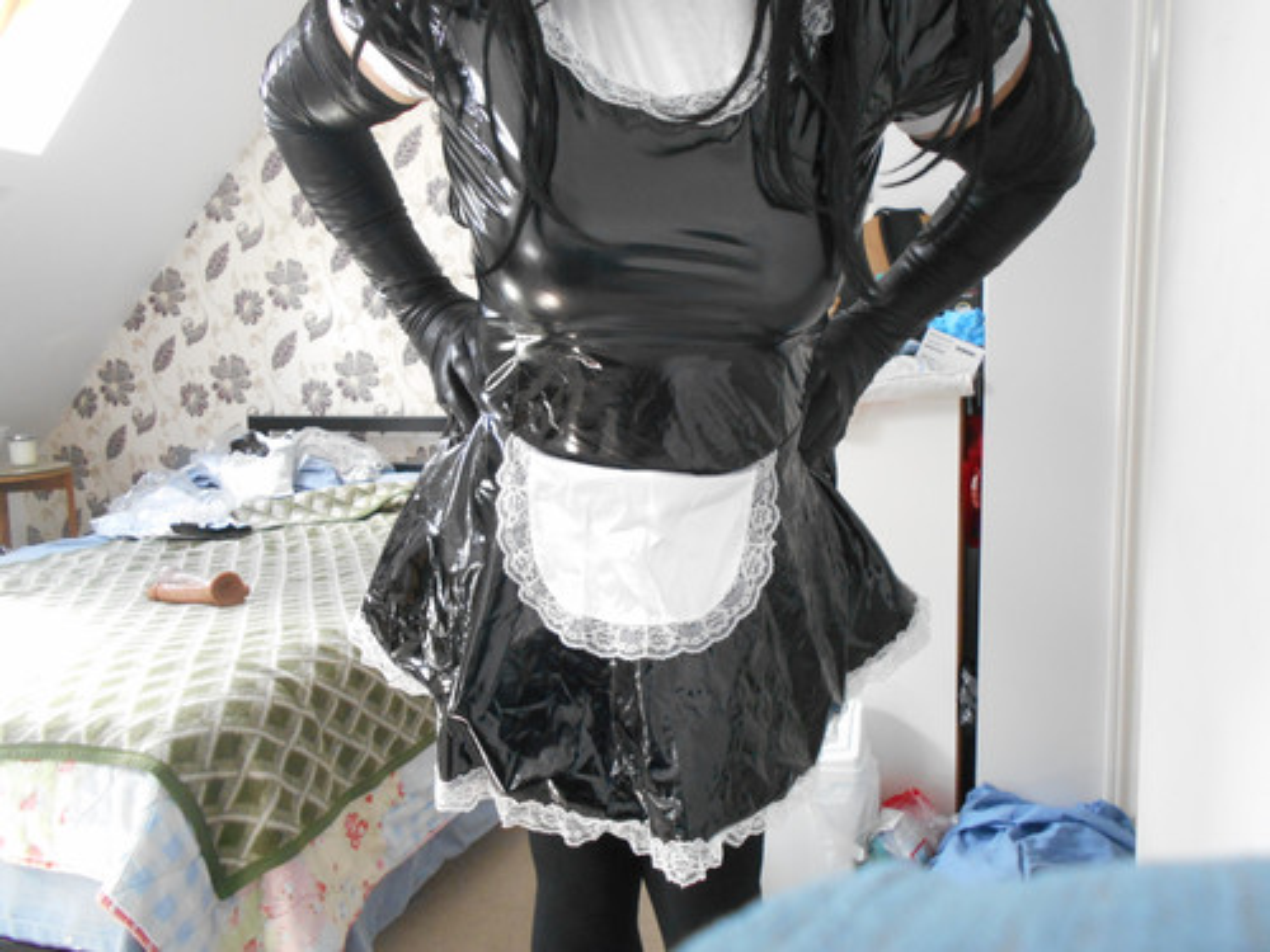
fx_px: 954
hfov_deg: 67.3
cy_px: 476
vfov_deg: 53.1
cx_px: 635
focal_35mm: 26
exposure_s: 1/30
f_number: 3.2
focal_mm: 4.6
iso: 400
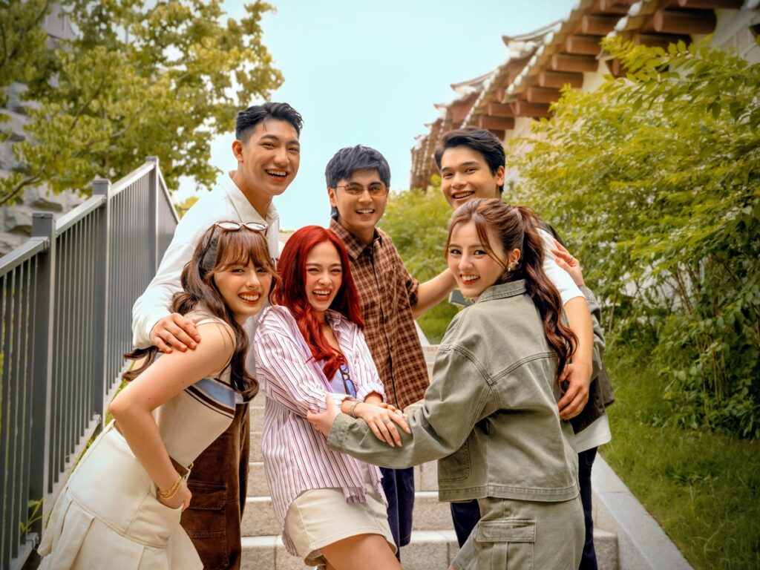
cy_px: 285
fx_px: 1120
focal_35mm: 51
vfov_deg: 28.6
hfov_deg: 37.5
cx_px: 380
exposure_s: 1/125
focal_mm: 64
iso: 800
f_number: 11
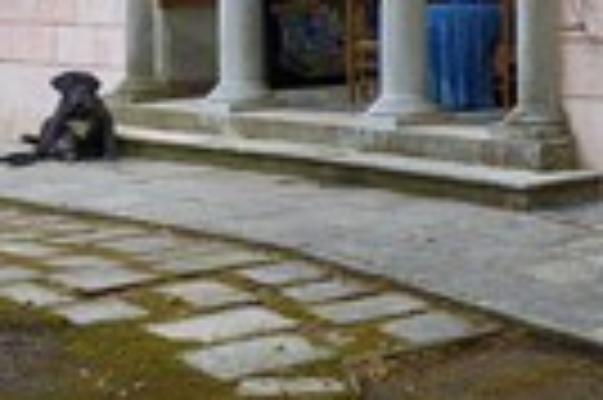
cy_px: 9
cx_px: 904
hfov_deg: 18.6
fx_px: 1623
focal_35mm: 97
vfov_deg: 13.9
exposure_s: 1/160
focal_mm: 31
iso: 800
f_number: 8
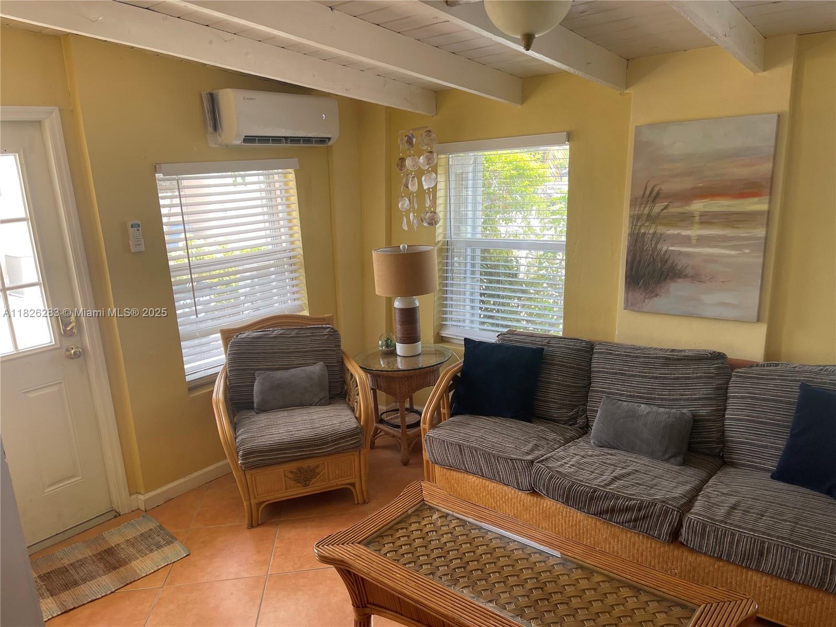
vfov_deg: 54.9
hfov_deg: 69.4
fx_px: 604
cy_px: 314
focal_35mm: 25
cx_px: 418
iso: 64
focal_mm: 5.1
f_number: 1.6
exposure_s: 1/120
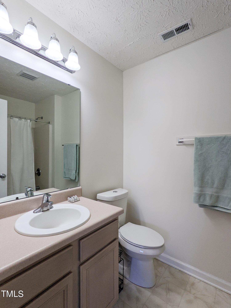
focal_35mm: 16
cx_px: 116
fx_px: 142
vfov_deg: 94.5
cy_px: 154
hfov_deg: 78.1
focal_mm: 2.22
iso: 49
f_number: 2.2
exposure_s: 1/91.9
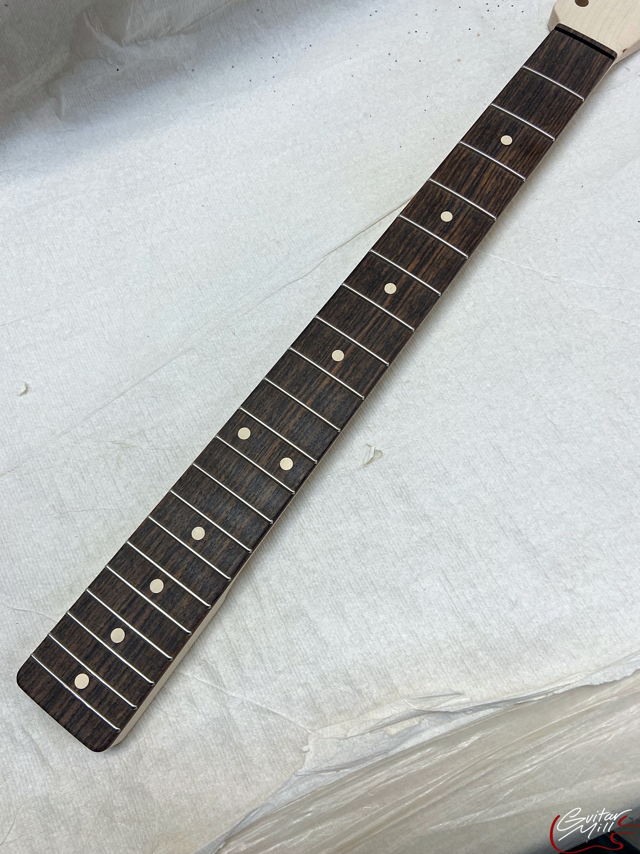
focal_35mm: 26
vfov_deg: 67.3
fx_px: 641
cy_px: 427
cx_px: 320
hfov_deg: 53.1
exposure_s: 1/120
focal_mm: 4.25
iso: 80
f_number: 1.8
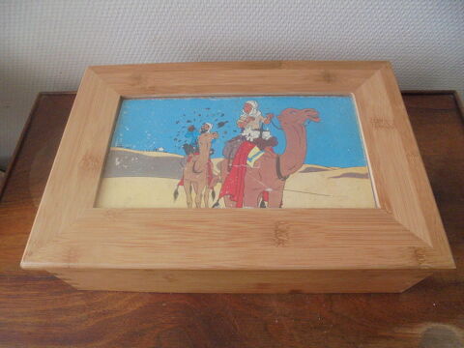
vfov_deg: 53.1
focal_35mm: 26
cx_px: 232
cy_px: 174
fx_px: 349
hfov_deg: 67.3
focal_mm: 4.6
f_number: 3.5
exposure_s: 1/250
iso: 500
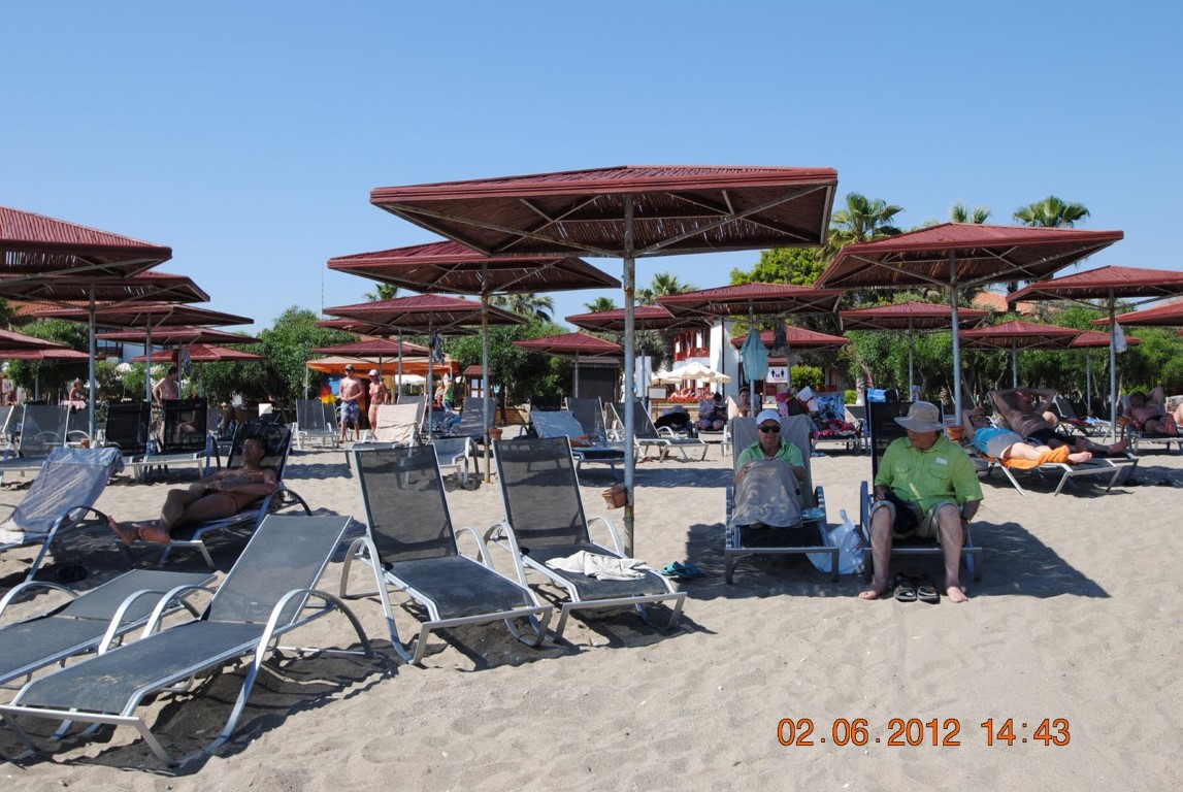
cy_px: 396
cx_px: 592
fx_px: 1184
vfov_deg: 37.0
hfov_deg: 53.1
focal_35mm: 36
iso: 100
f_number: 7.1
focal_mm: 24
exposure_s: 1/250
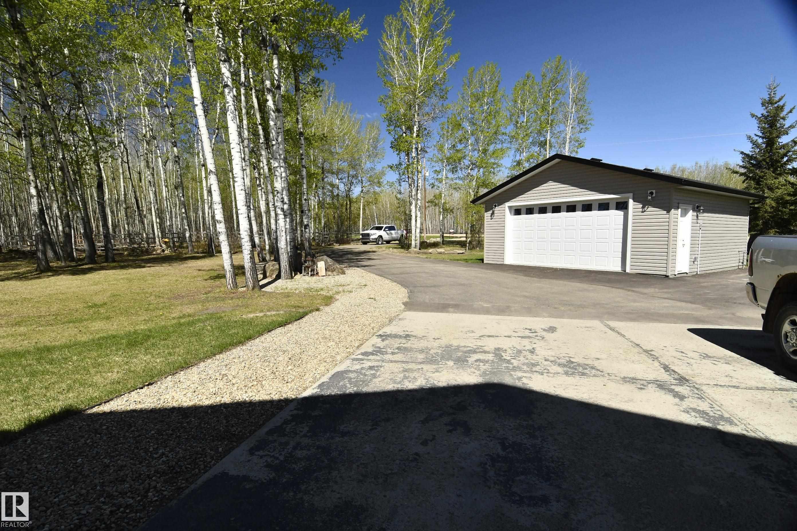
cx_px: 398
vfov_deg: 67.4
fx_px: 398
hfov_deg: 90.0
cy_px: 266
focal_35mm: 18
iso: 560
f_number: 8
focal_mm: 12
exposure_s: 1/640
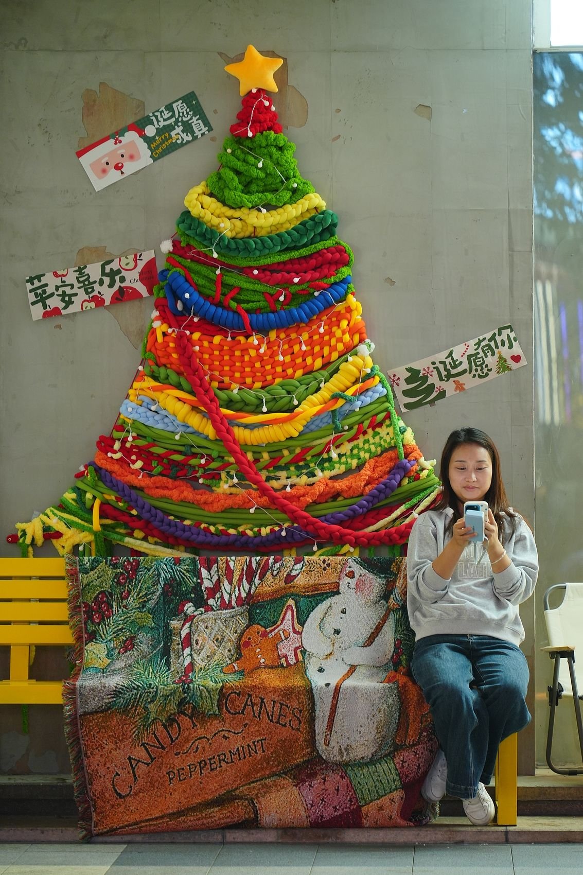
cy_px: 438
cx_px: 292
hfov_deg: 7.9
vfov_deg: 11.8
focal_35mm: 174
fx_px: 4227
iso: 1000
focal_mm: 174
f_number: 5.6
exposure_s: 1/13
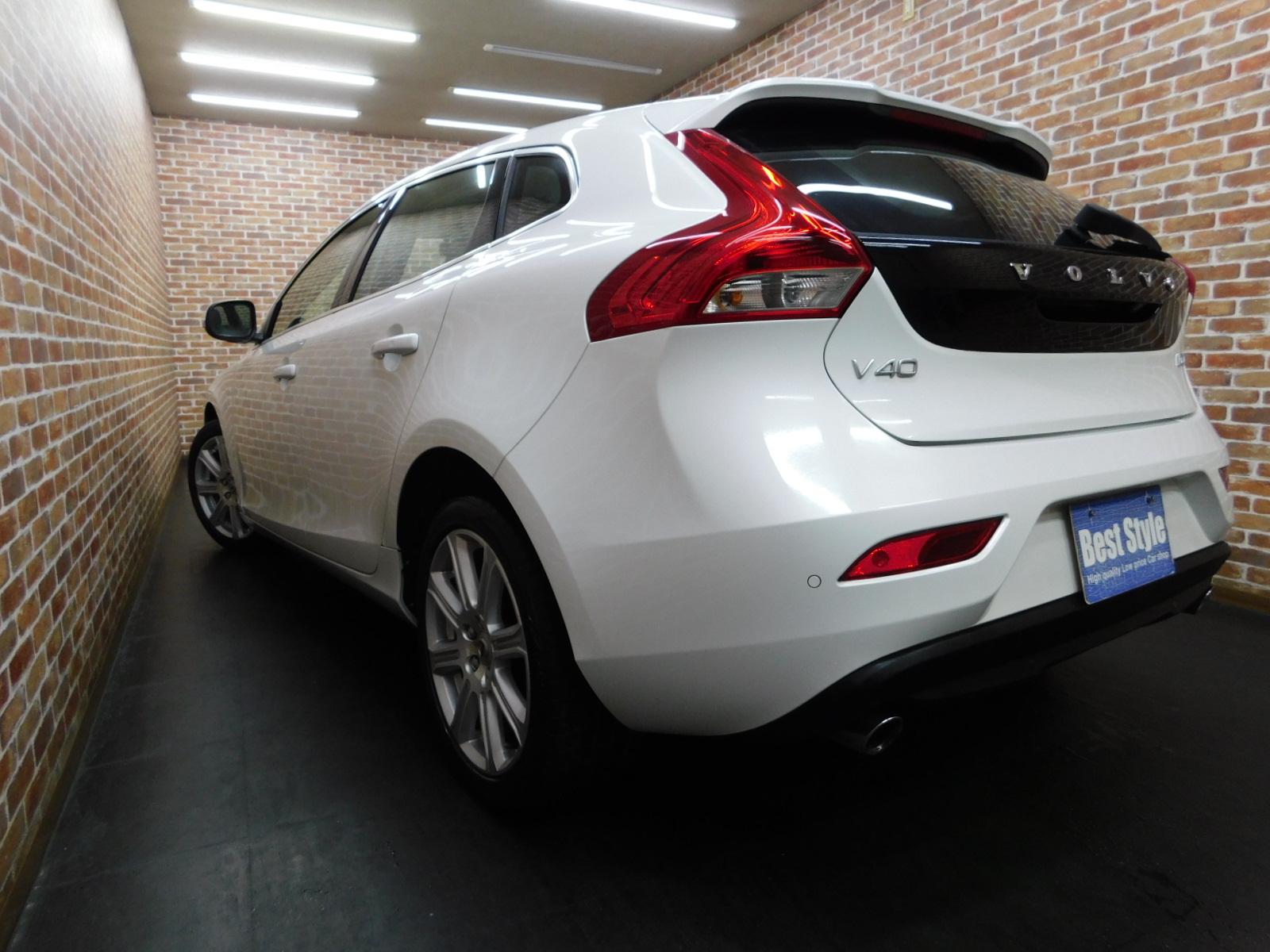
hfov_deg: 73.9
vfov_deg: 58.9
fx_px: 844
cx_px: 635
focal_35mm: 23
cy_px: 476
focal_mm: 4
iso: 180
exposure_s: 1/30
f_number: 3
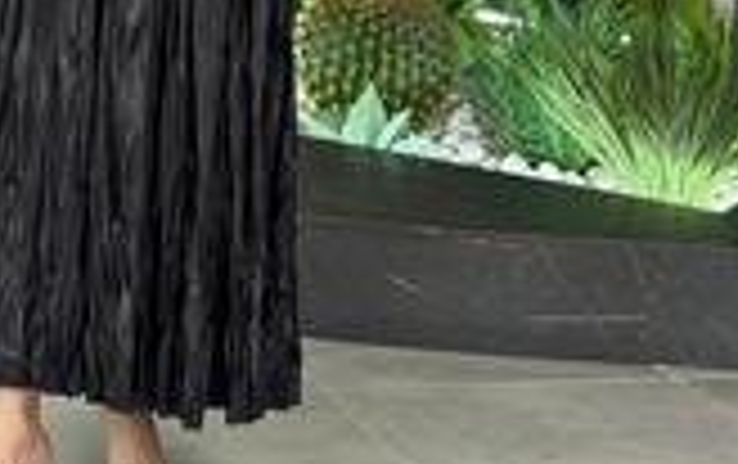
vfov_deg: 9.9
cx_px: 76
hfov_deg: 16.1
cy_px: -304
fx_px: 2578
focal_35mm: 128
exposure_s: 1/100
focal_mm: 6.76
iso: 64
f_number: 1.78
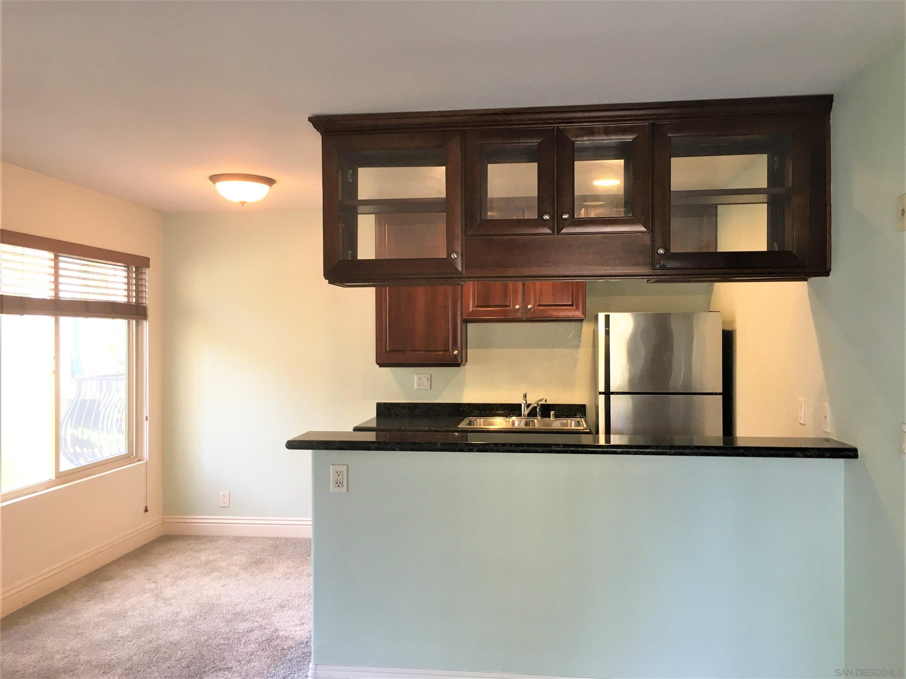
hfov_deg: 61.7
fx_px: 759
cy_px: 340
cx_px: 453
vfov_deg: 48.2
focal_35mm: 29
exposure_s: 1/30
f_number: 2.2
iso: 64
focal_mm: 4.15
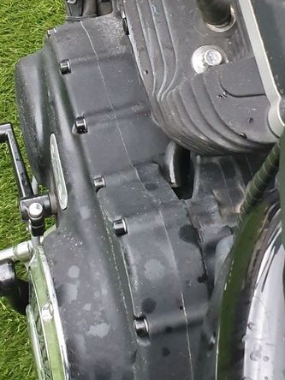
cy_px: -3
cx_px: 123
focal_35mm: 75
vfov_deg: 24.7
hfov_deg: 19.6
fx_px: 823
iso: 640
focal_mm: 4.32
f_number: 2.4
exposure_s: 1/33
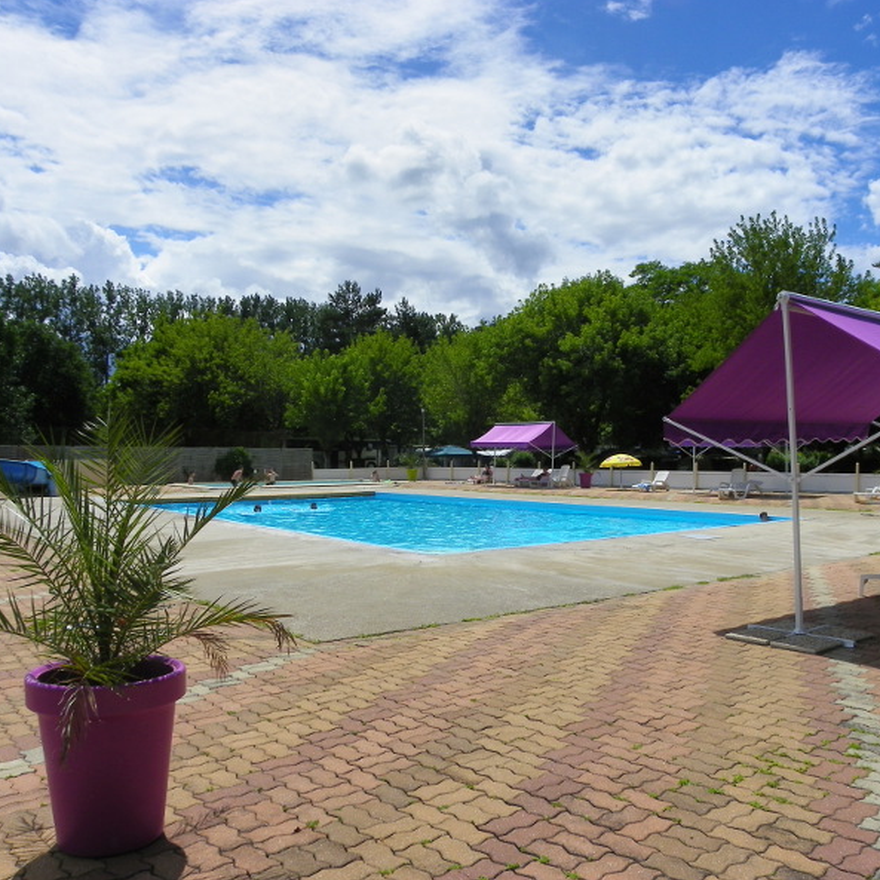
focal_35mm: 31
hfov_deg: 52.3
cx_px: 505
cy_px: 438
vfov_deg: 52.5
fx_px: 892
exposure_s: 1/640
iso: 64
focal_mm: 4.6
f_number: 5.6
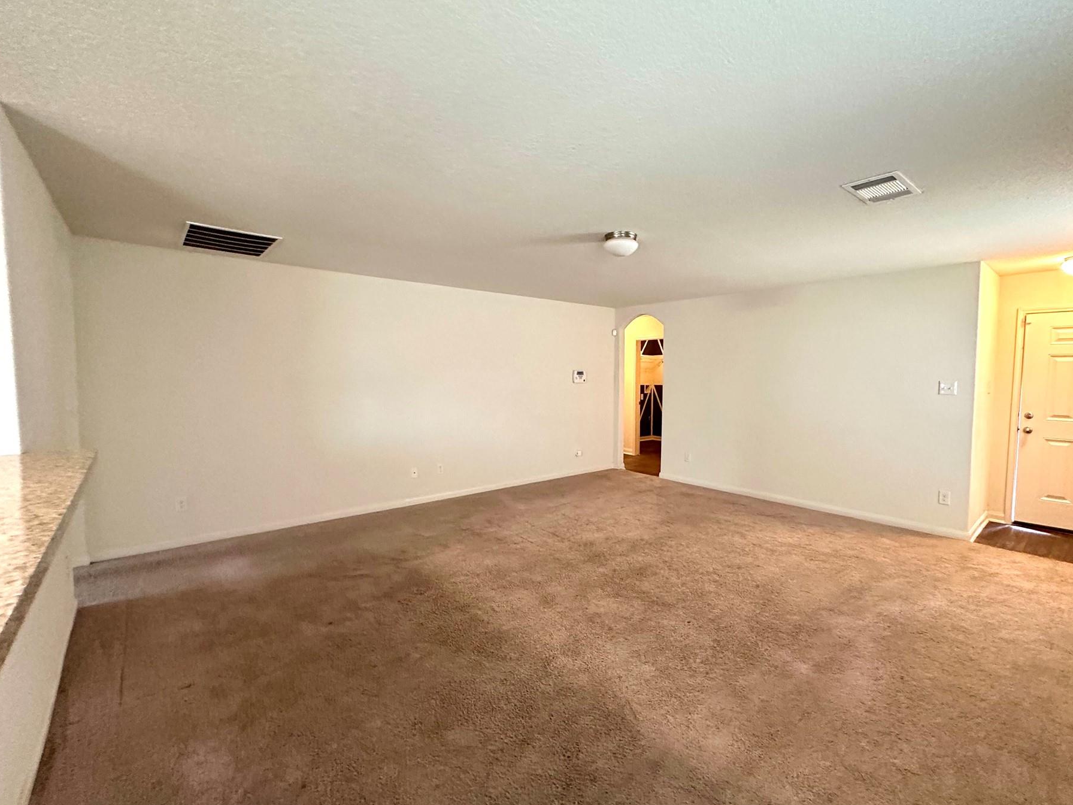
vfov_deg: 78.1
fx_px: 496
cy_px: 401
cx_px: 569
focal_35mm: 16
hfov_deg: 94.4
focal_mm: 2.22
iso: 400
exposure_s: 1/60
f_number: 2.2
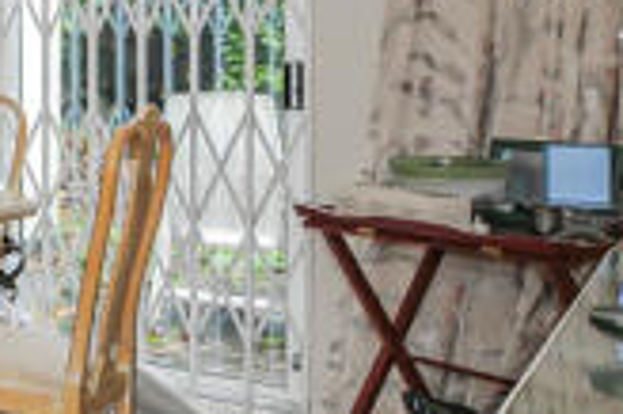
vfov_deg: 22.1
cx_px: -589
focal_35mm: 60
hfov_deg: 19.9
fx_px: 1037
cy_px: 46
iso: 250
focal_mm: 10
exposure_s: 1/2.5
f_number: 11
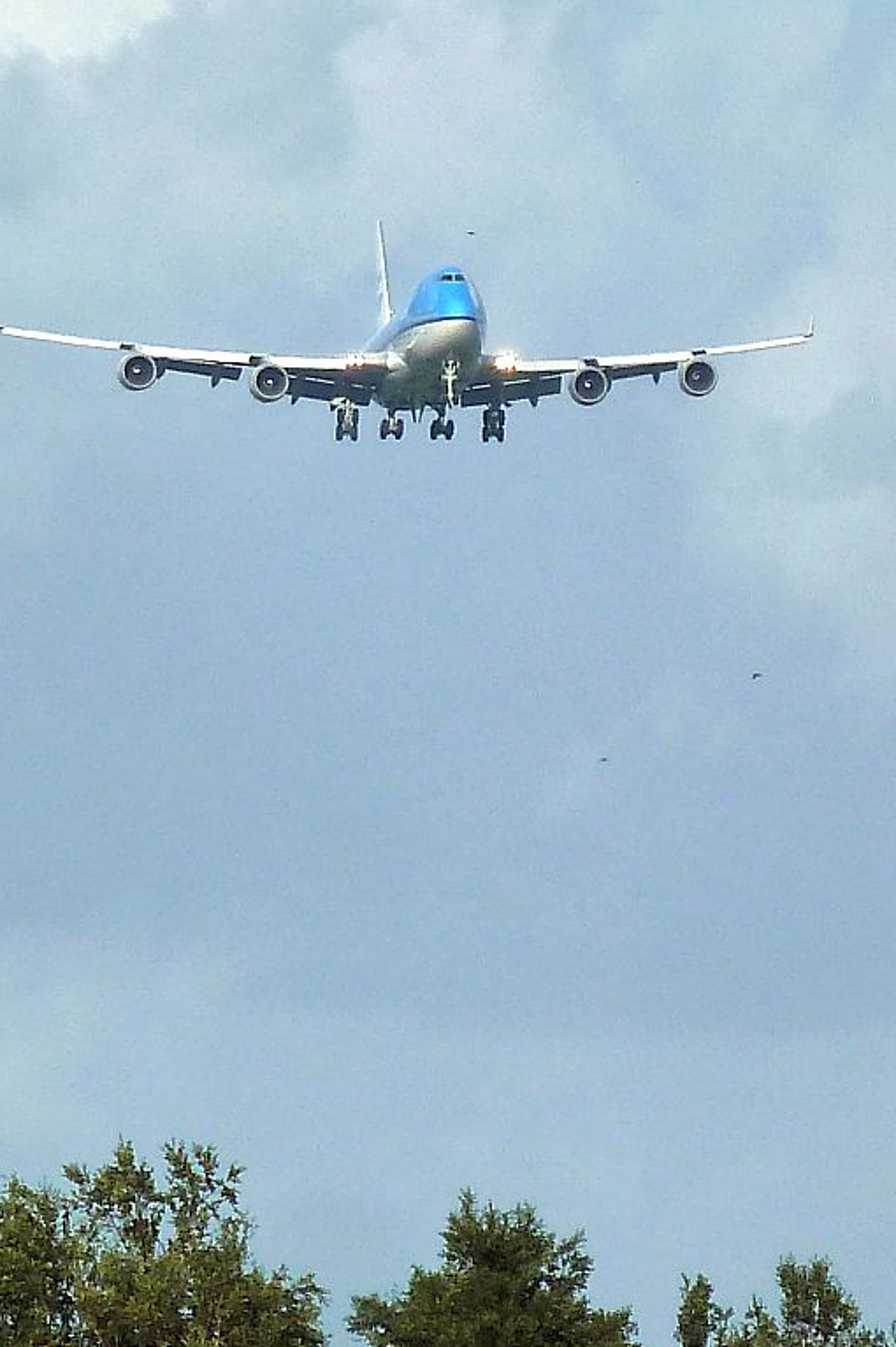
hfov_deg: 1.6
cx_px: 601
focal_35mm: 857
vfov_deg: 2.4
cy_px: 674
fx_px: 32021
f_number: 5.6
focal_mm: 49.2
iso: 125
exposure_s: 1/500
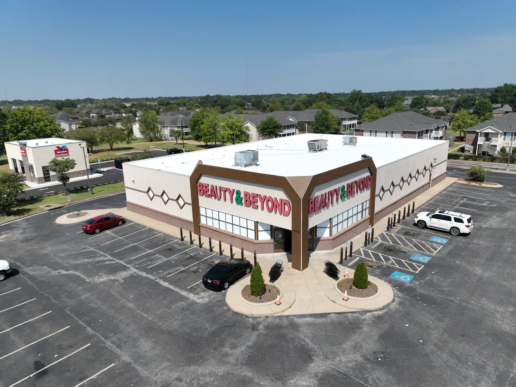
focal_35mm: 24
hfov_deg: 71.6
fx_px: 358
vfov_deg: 56.8
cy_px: 194
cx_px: 258
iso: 120
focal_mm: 12.29
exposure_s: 1/2500
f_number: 2.8
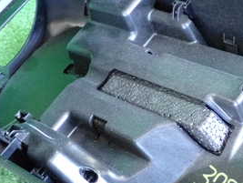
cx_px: 105
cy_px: 81
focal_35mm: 92
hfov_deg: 21.3
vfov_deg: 16.1
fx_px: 647
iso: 2500
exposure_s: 1/125
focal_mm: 7.31
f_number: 2.8
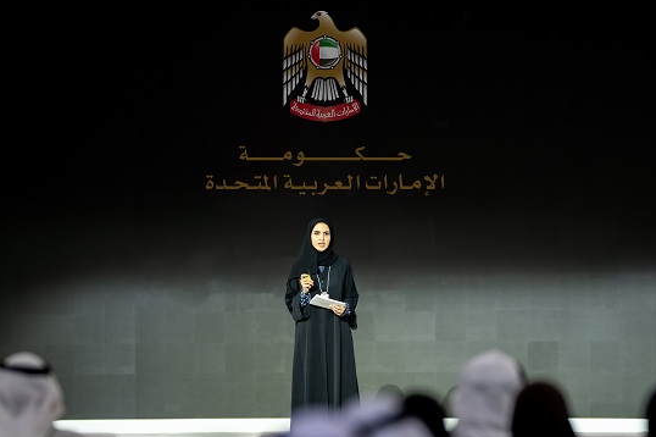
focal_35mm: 167
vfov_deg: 8.2
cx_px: 325
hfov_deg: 12.3
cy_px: 242
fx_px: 3041
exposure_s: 1/100
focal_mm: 135
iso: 320
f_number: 1.8
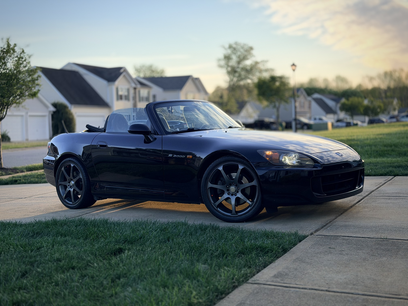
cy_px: 153
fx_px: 566
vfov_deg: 30.3
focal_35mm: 48
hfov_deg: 39.7
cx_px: 204
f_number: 1.78
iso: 100
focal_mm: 6.76
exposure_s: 1/1085
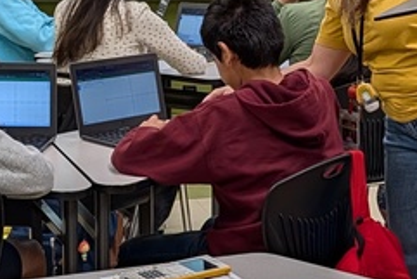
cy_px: 101
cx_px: 325
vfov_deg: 12.9
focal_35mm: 106
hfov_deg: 19.1
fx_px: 1229
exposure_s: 1/120
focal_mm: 6.9
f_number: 1.68
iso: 72
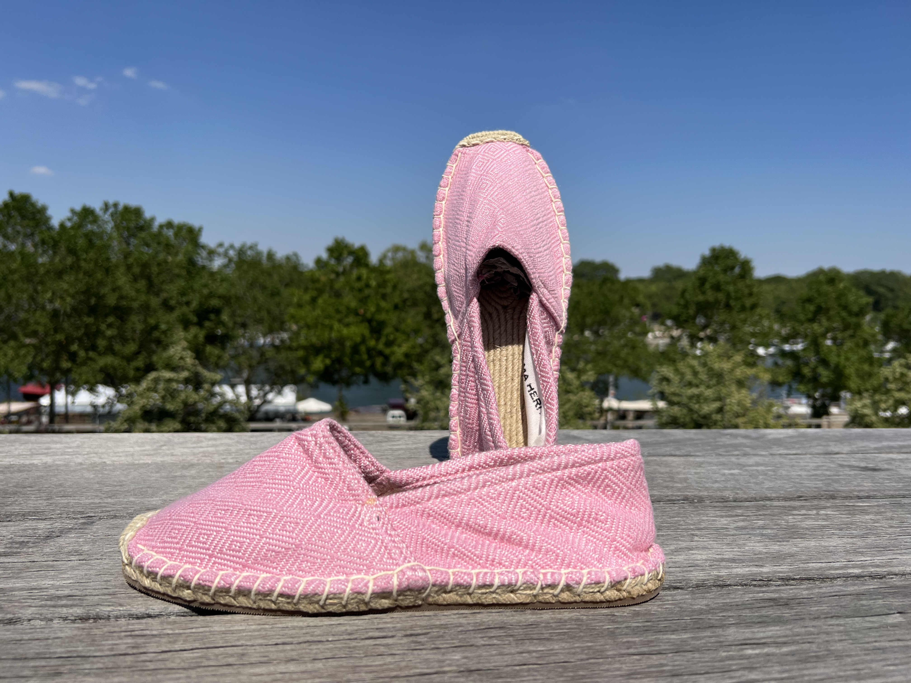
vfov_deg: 53.1
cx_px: 456
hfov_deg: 67.3
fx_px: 684
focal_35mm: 26
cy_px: 342
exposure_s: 1/8696
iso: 50
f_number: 1.5
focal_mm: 5.7
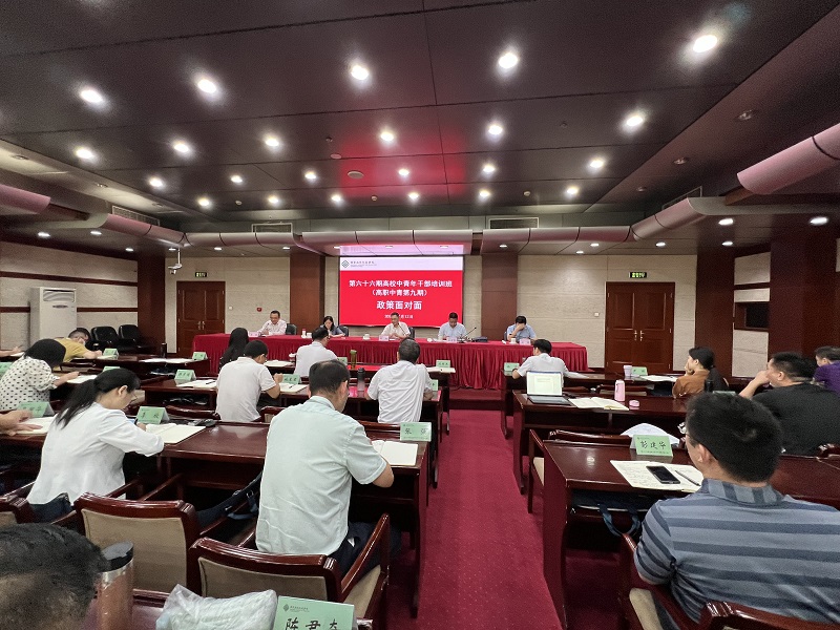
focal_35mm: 13
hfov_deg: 106.2
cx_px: 420
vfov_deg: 89.9
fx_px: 315
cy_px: 315
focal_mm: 1.57
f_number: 1.8
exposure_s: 1/60
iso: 250
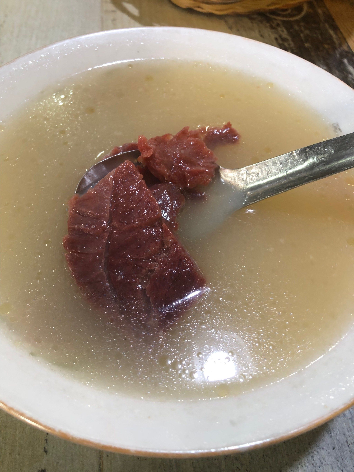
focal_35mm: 28
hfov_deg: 49.8
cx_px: 177
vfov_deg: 63.4
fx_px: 382
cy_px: 236
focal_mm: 4
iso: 40
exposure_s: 1/17
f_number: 1.8
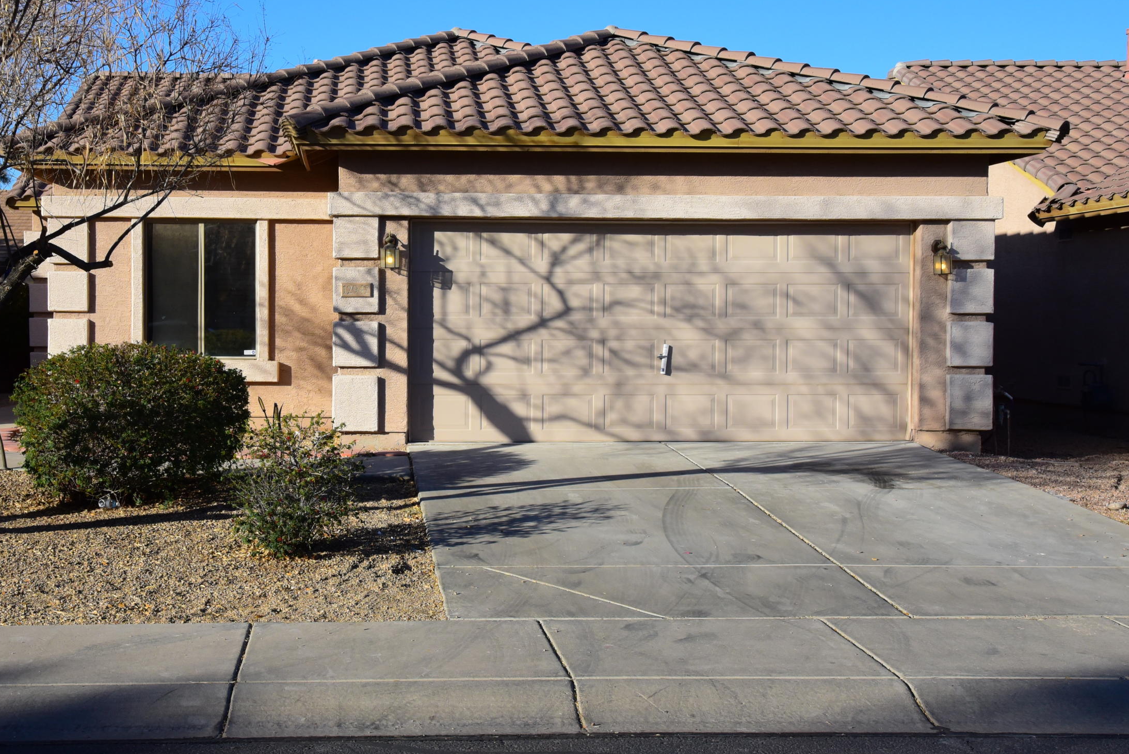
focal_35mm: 48
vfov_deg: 28.1
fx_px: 1506
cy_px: 360
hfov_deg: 40.9
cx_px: 436
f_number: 14
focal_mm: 35
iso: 1250
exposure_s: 1/800
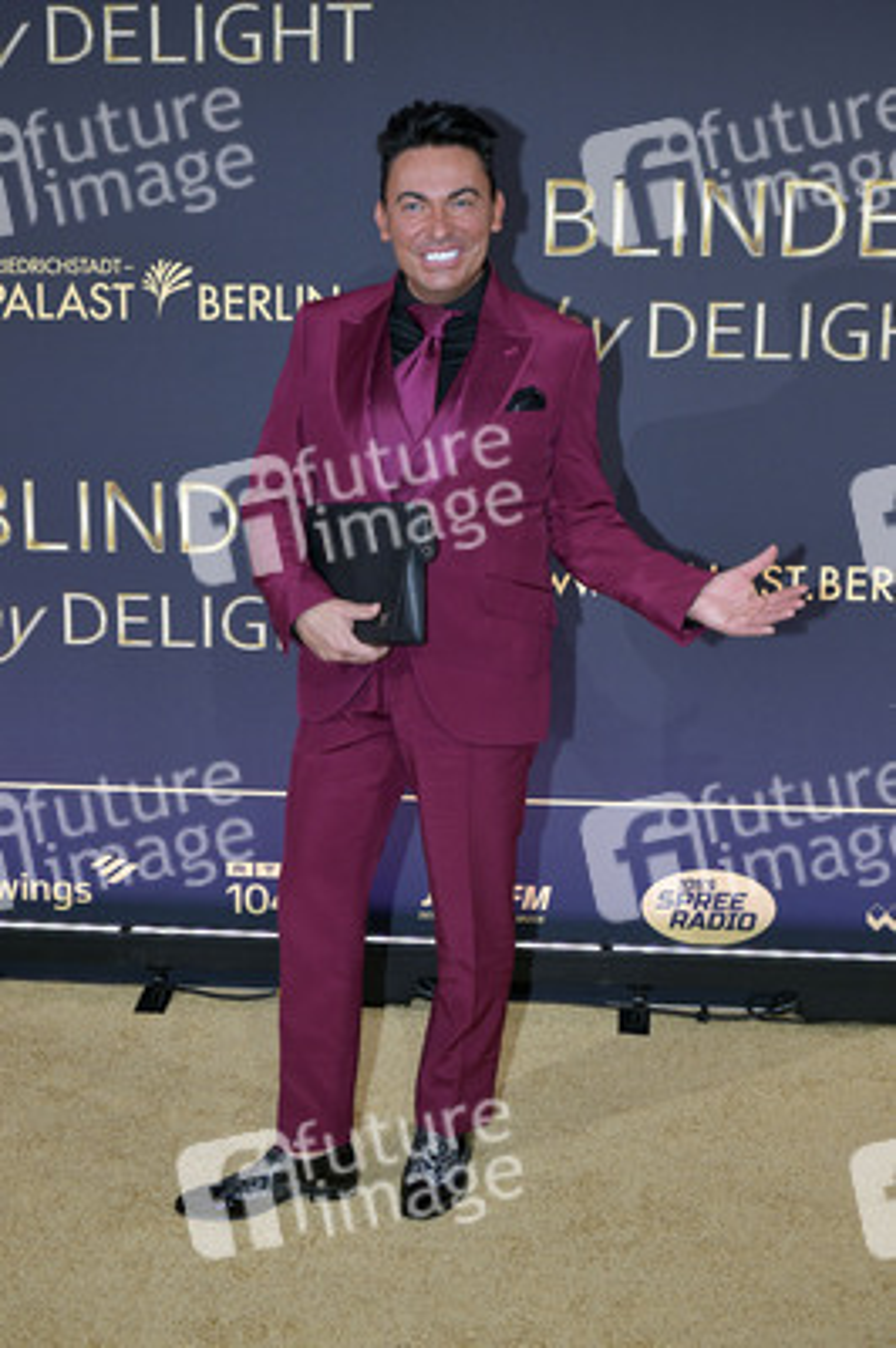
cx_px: 448
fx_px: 1496
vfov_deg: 48.5
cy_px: 674
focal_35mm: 40
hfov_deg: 33.3
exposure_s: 1/200
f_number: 5.6
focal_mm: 40
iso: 1250
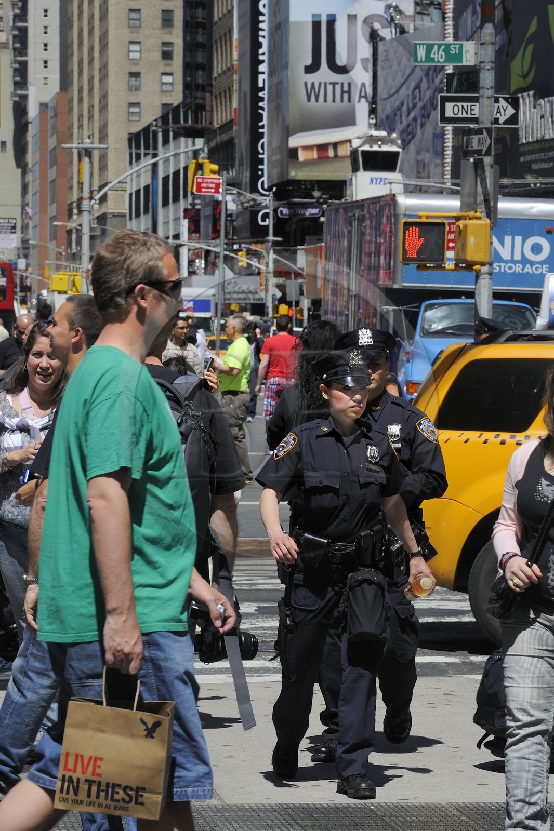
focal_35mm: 125
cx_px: 277
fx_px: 2886
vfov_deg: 16.4
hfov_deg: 11.0
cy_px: 416
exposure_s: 1/250
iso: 200
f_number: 13
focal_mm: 125
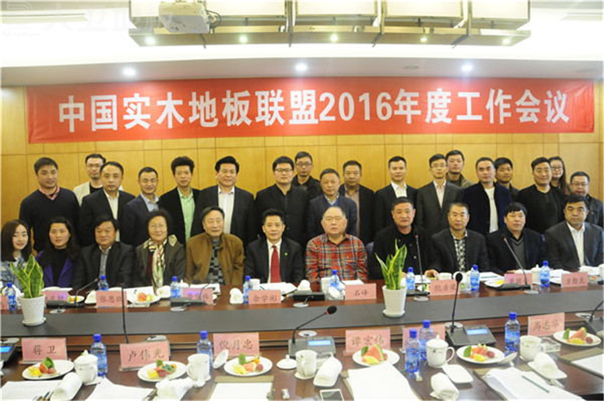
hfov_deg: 67.5
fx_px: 452
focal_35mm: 27
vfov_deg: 47.8
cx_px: 302
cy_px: 200
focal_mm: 18
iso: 1000
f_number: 3.5
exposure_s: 1/40
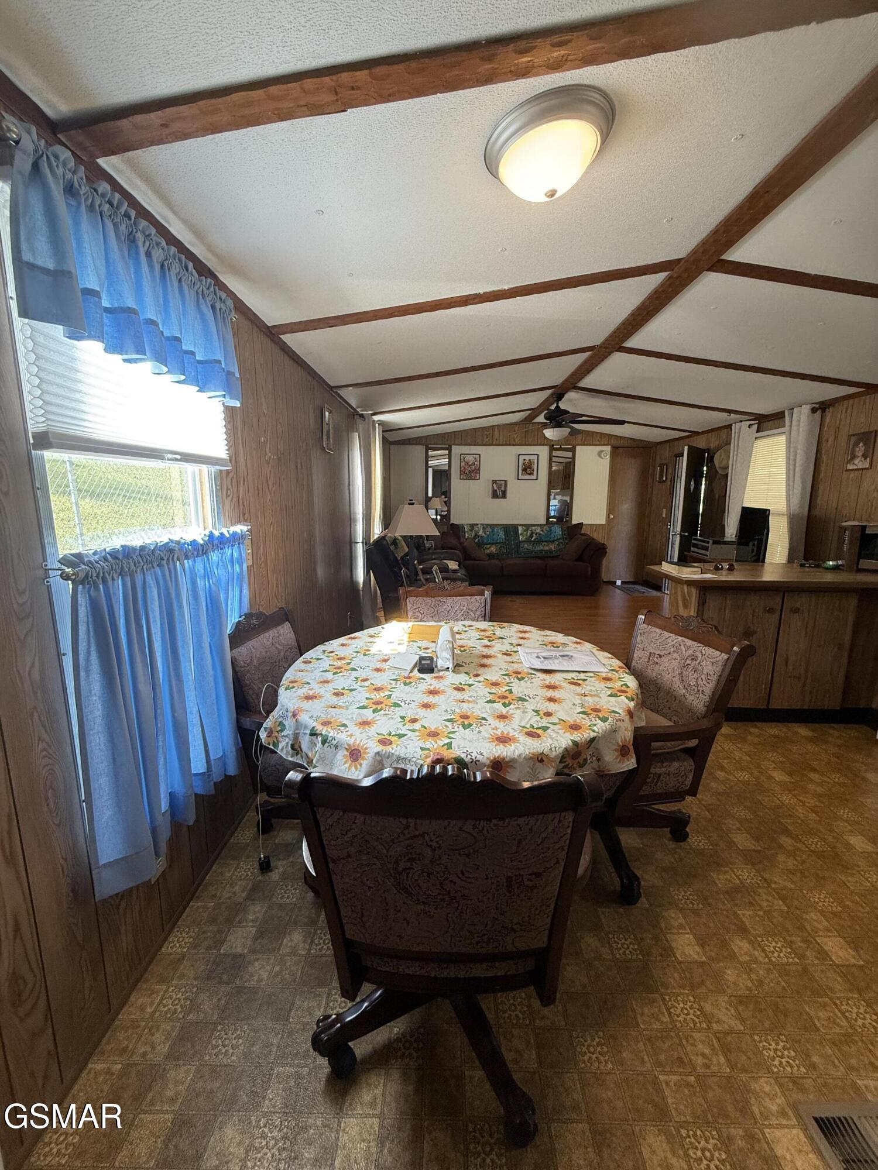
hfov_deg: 85.7
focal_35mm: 14
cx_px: 439
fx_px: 473
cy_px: 585
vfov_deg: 102.1
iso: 200
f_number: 2.2
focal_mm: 2.22
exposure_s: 1/120
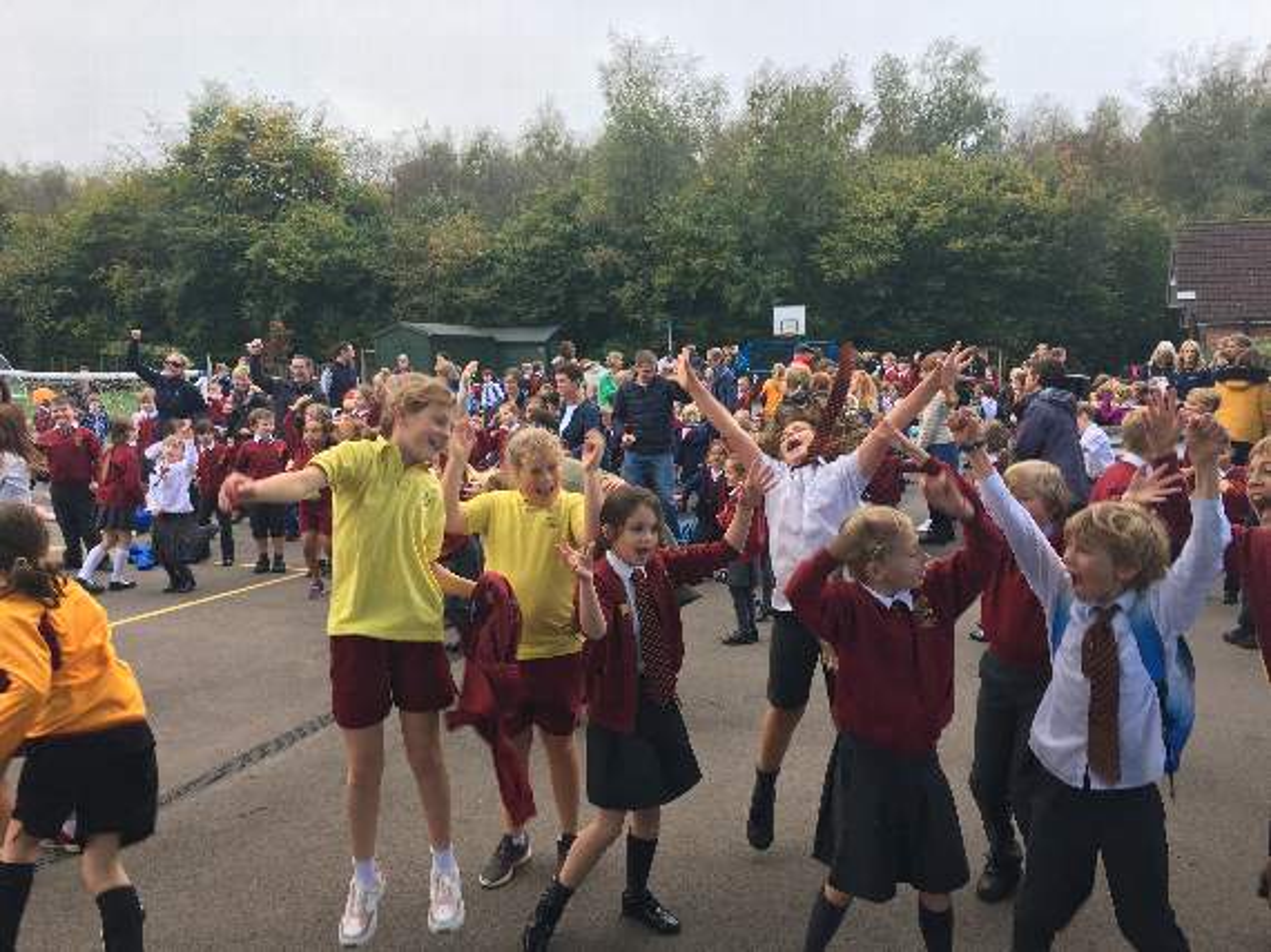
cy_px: 476
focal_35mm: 29
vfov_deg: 48.2
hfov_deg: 61.7
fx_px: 1064
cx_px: 636
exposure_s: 1/100
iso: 25
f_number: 2.2
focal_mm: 4.15
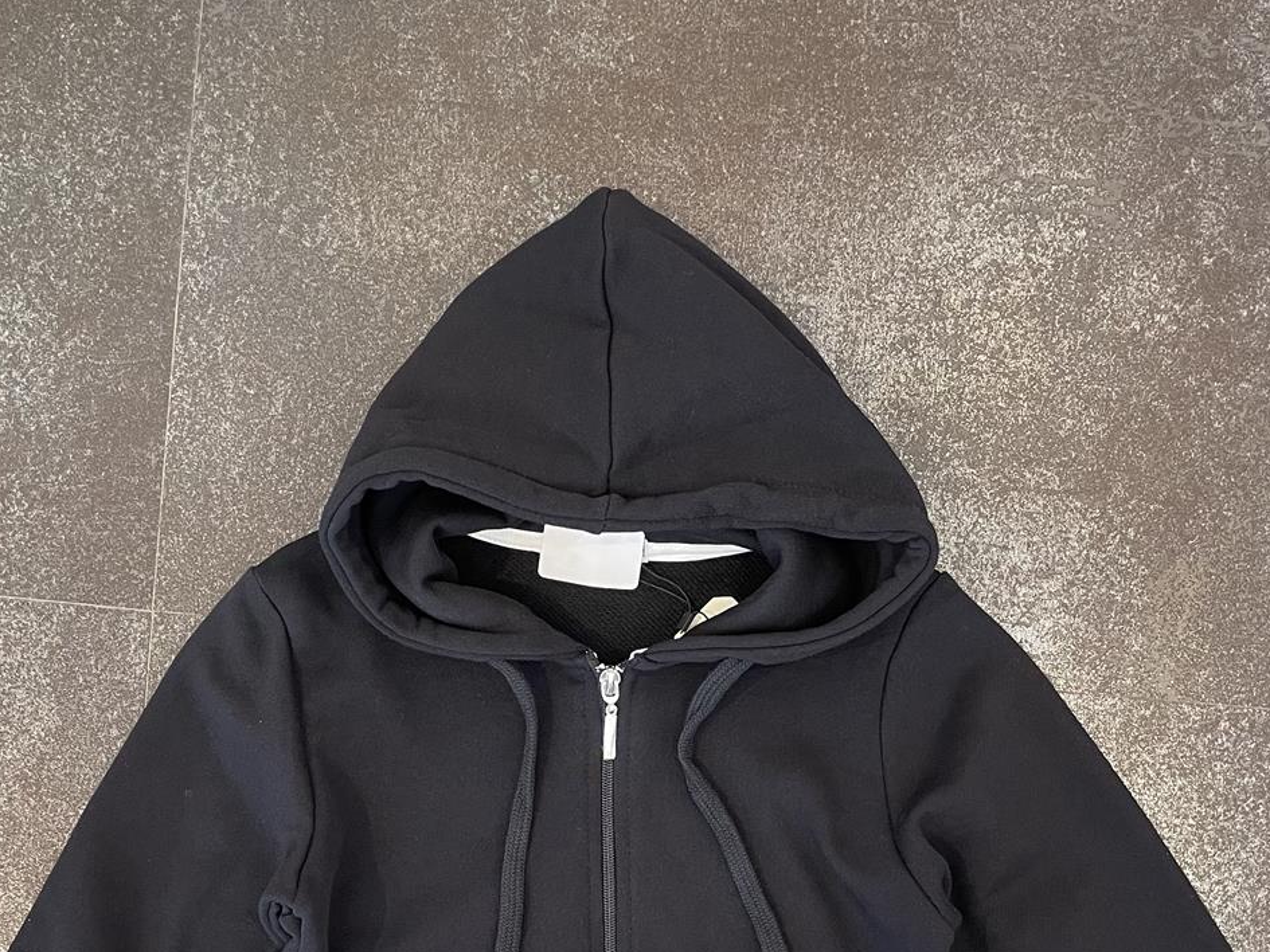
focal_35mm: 44
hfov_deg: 42.9
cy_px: 894
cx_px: 599
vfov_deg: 31.1
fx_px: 1614
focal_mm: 4.2
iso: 160
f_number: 1.6
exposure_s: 1/50
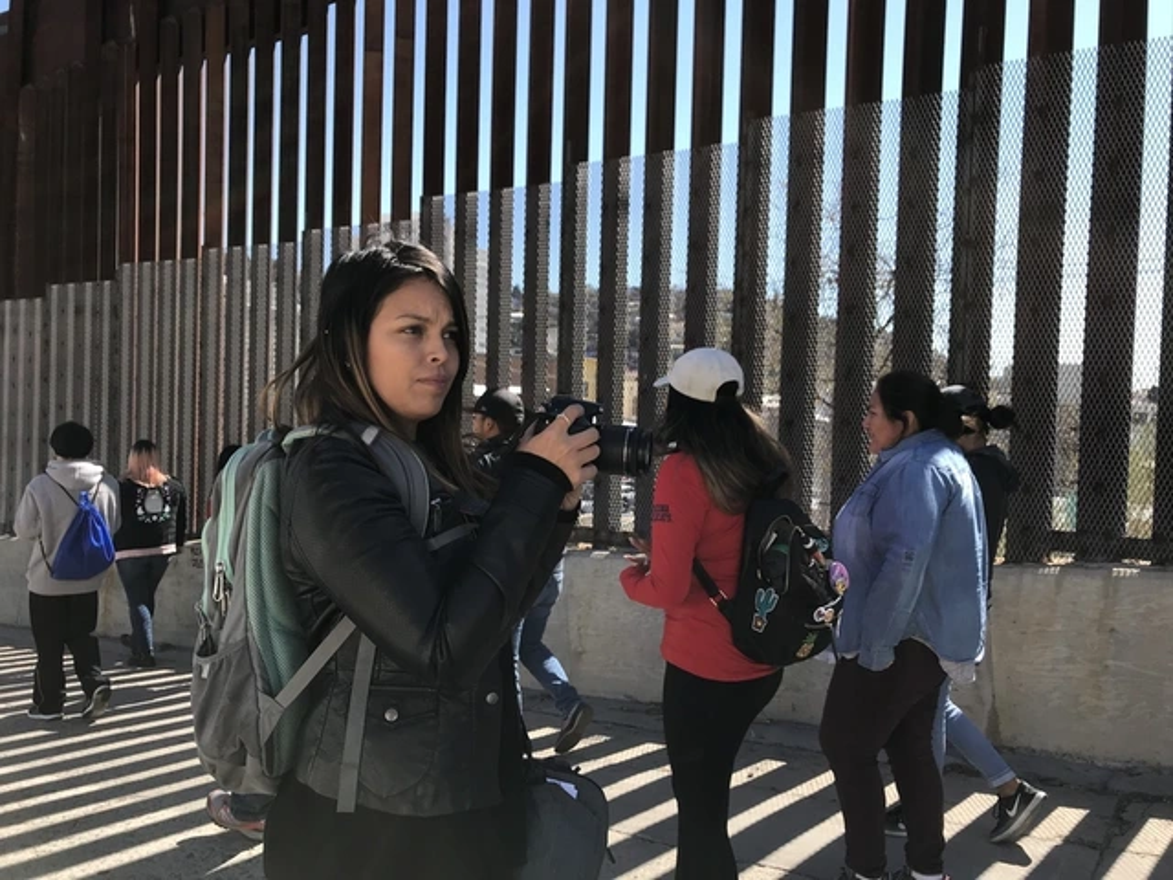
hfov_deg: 63.4
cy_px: 440
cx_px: 586
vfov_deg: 49.7
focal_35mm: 28
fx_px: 949
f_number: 1.8
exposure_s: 1/958
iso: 20
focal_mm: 3.99
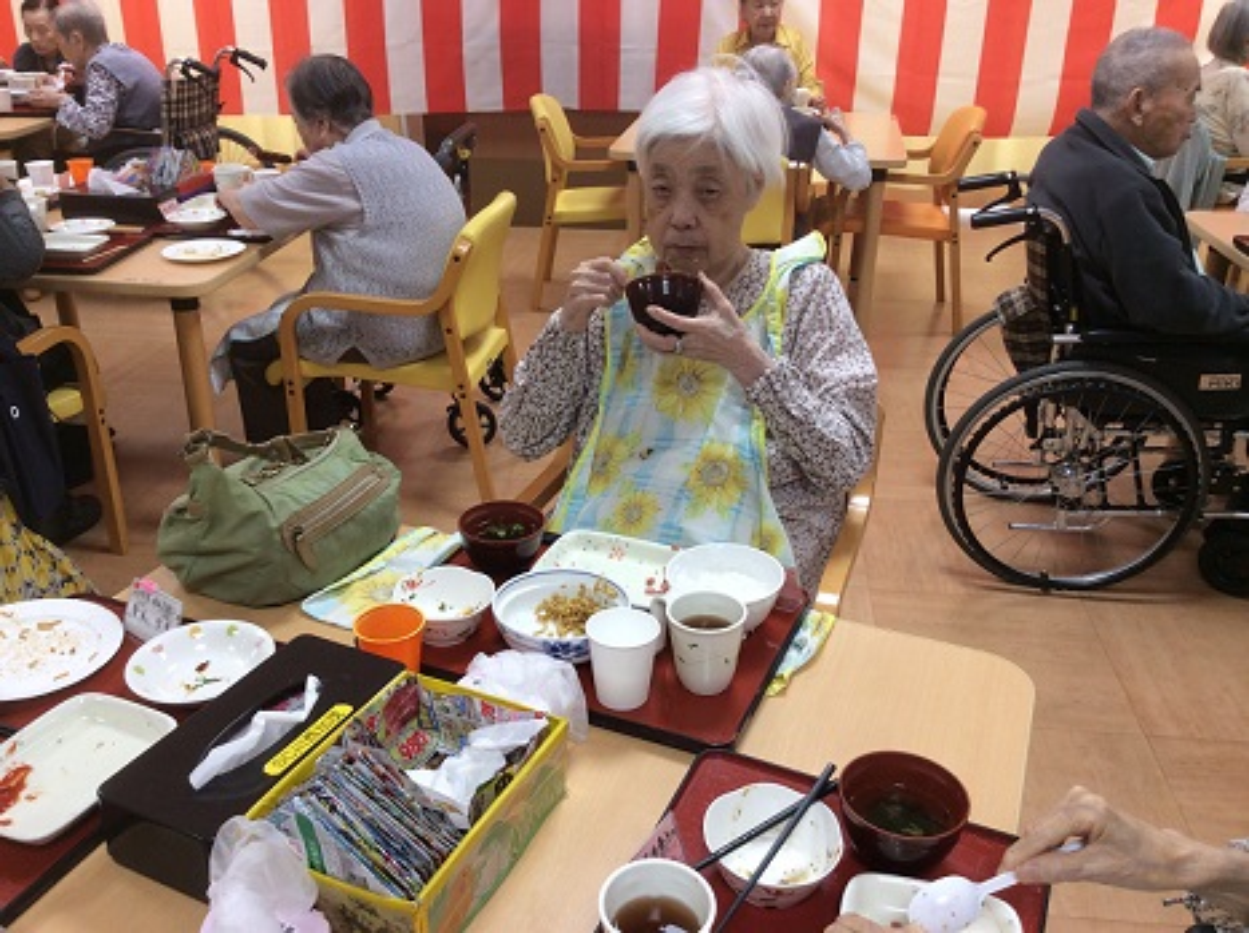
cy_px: 466
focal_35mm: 32
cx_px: 624
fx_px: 1153
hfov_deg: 56.9
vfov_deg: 44.1
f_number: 2.4
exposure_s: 1/60
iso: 40
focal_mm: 3.3
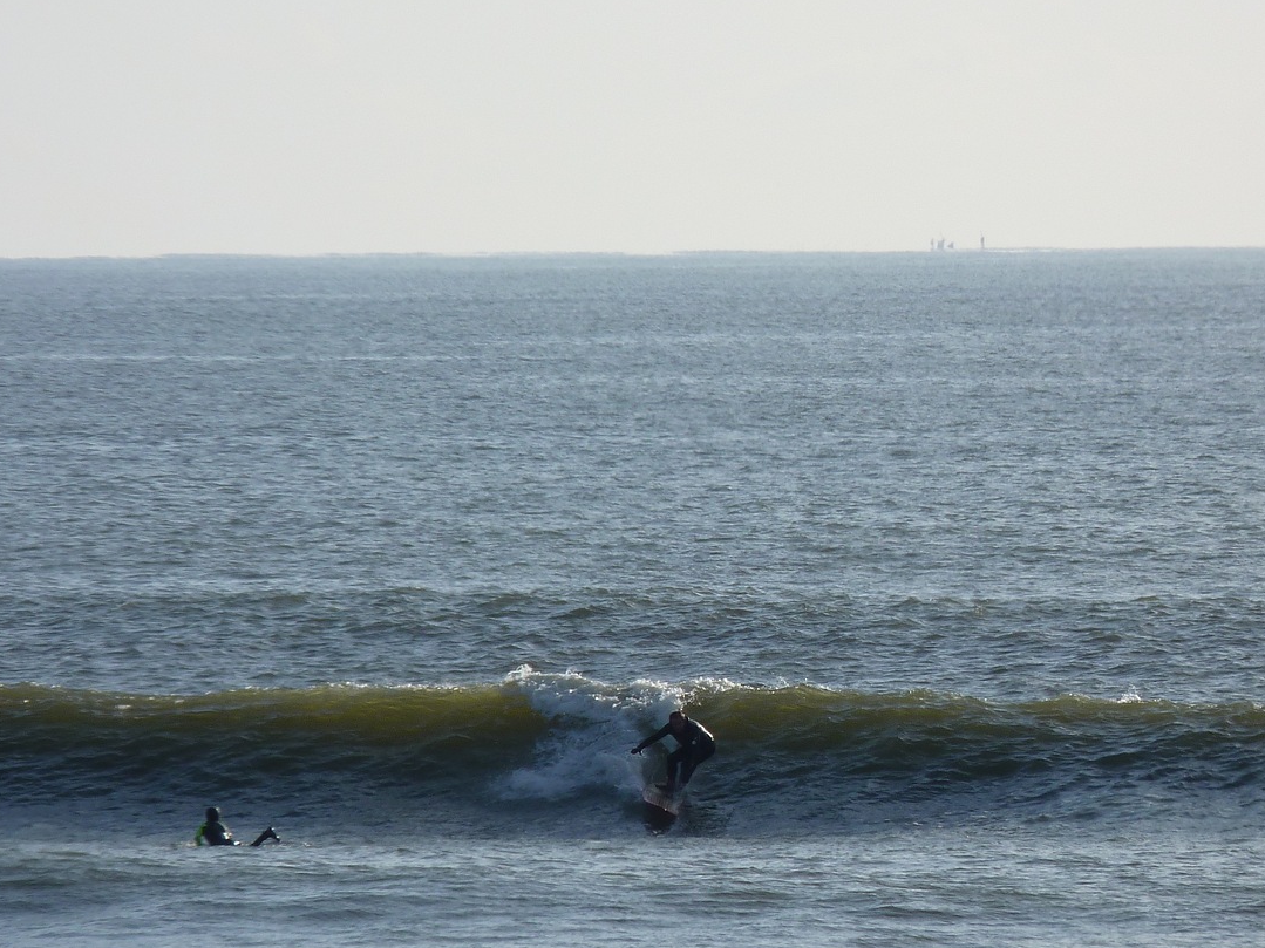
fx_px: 26345
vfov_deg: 2.1
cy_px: 652
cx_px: 688
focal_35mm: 721
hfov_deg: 2.8
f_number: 6.3
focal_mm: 86.4
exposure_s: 1/500
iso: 80
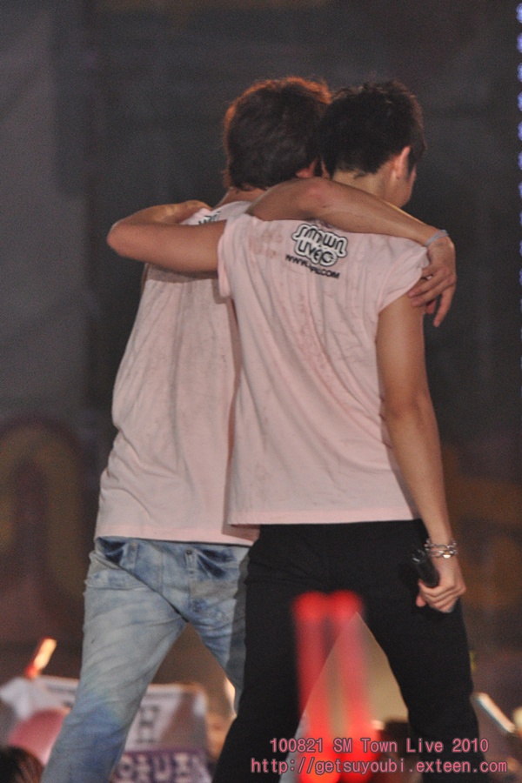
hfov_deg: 4.6
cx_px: 261
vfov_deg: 6.9
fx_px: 6524
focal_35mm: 300
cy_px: 392
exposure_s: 1/125
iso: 1000
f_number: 5.3
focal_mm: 200
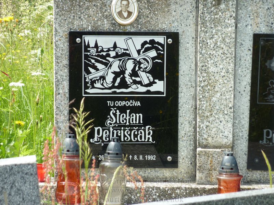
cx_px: 137
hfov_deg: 6.6
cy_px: 102
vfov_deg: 5.0
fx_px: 2375
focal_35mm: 300
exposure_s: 1/160
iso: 80
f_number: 4.9
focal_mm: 49.2
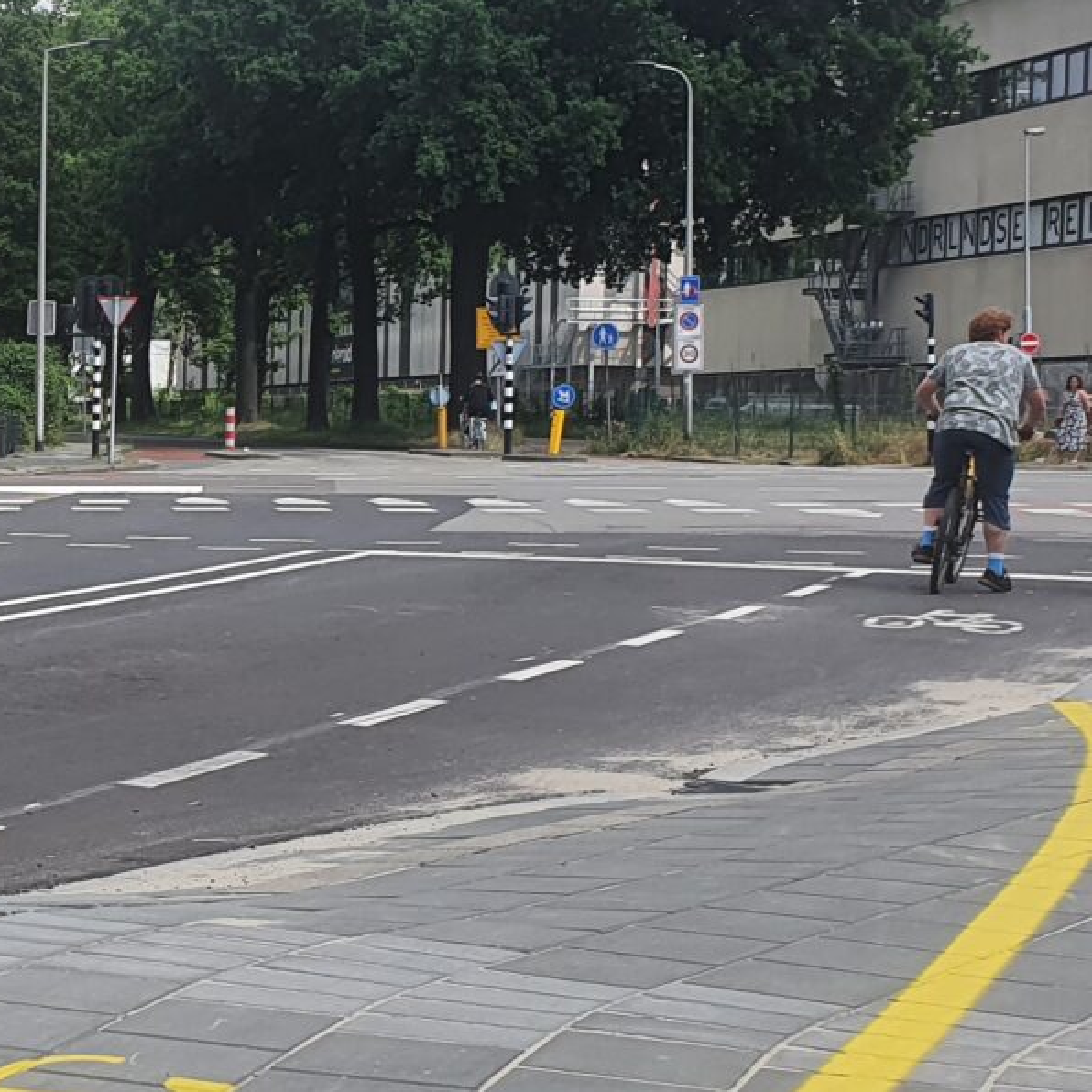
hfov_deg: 20.1
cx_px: -315
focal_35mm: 79
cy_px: 509
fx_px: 2820
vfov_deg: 21.9
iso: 50
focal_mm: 4.32
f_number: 2.4
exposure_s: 1/1116
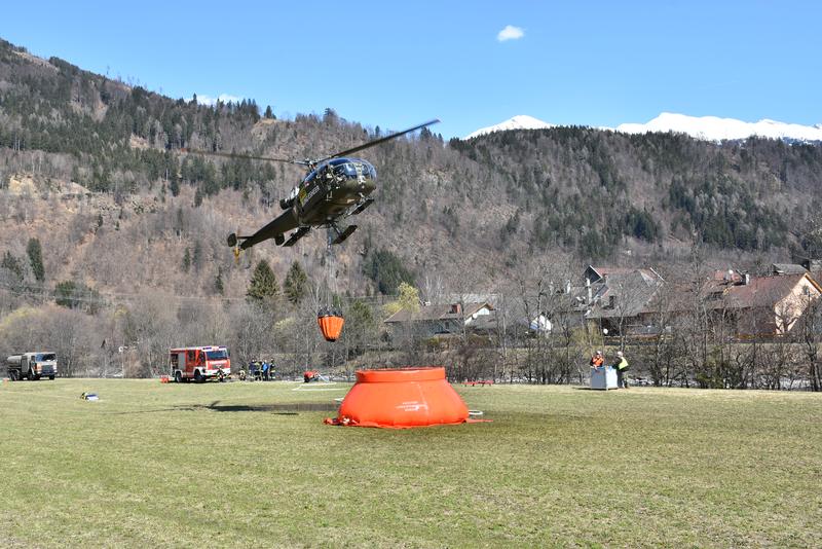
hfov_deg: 49.5
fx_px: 891
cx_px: 411
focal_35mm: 39
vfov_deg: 34.2
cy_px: 274
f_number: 10
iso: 250
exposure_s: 1/400
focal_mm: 26
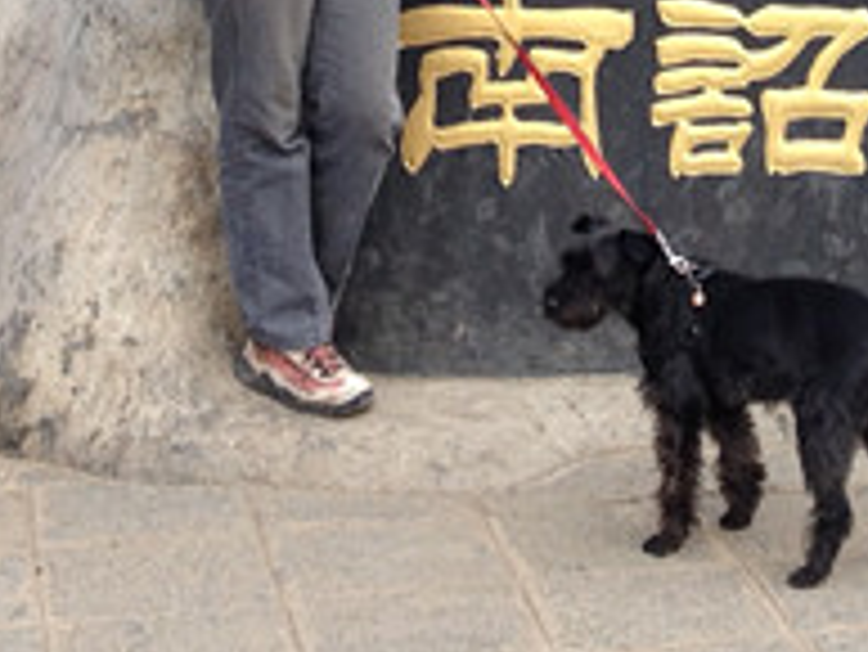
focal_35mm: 145
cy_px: -468
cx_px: 733
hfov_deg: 13.5
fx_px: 3638
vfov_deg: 9.8
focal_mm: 4.28
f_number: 2.4
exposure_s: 1/122
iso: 50
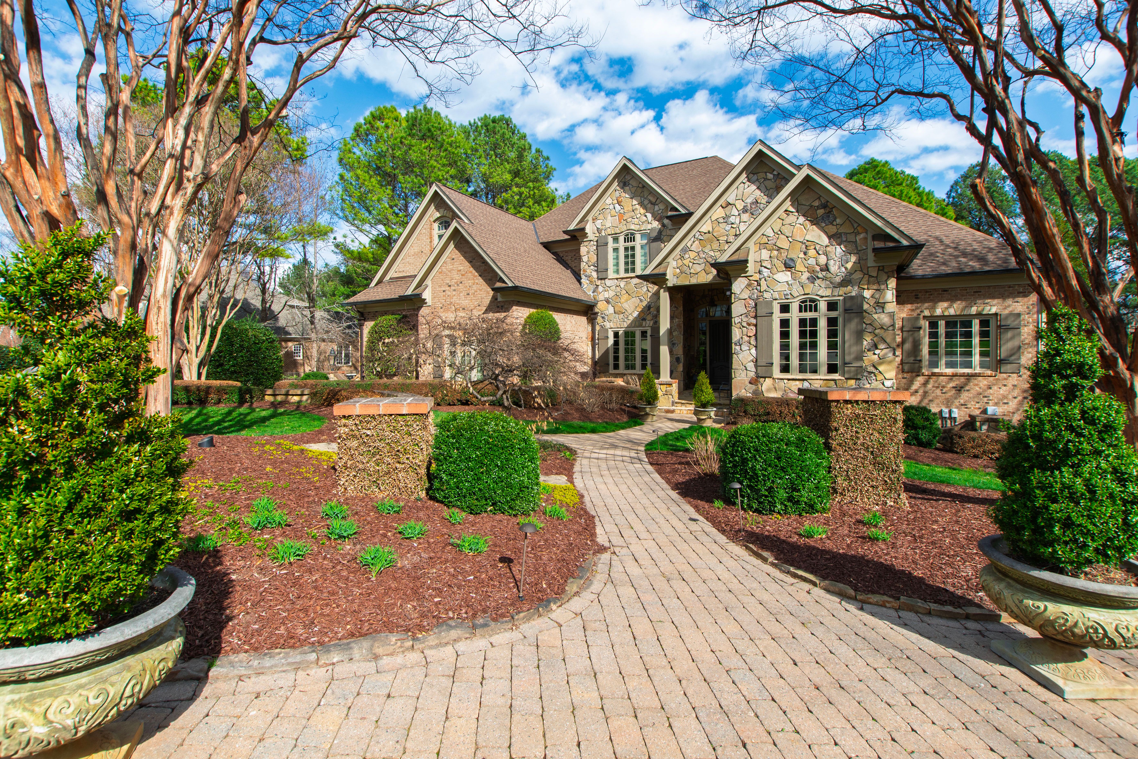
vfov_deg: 77.3
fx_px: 474
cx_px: 569
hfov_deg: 100.4
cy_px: 380
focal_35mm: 15
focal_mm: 10
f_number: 8
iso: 160
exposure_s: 1/250
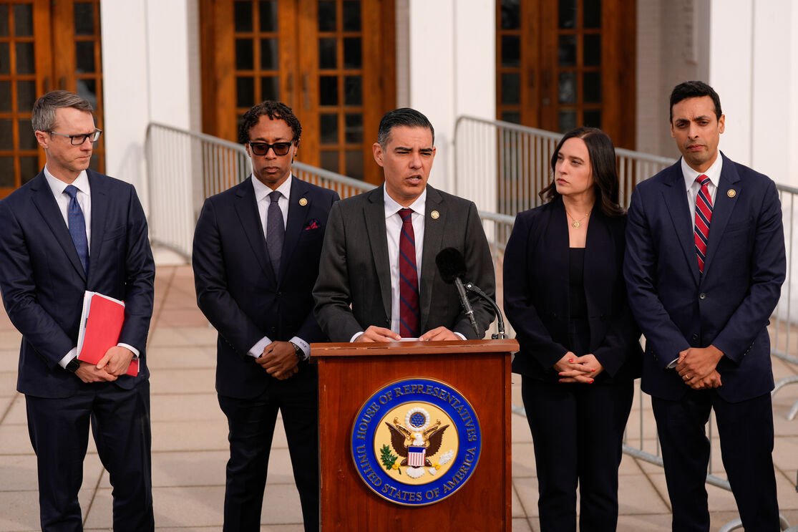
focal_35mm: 80
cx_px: 399
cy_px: 266
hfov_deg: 25.4
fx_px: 1773
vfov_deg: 17.1
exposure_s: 1/4000
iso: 200
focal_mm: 80
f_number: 2.8
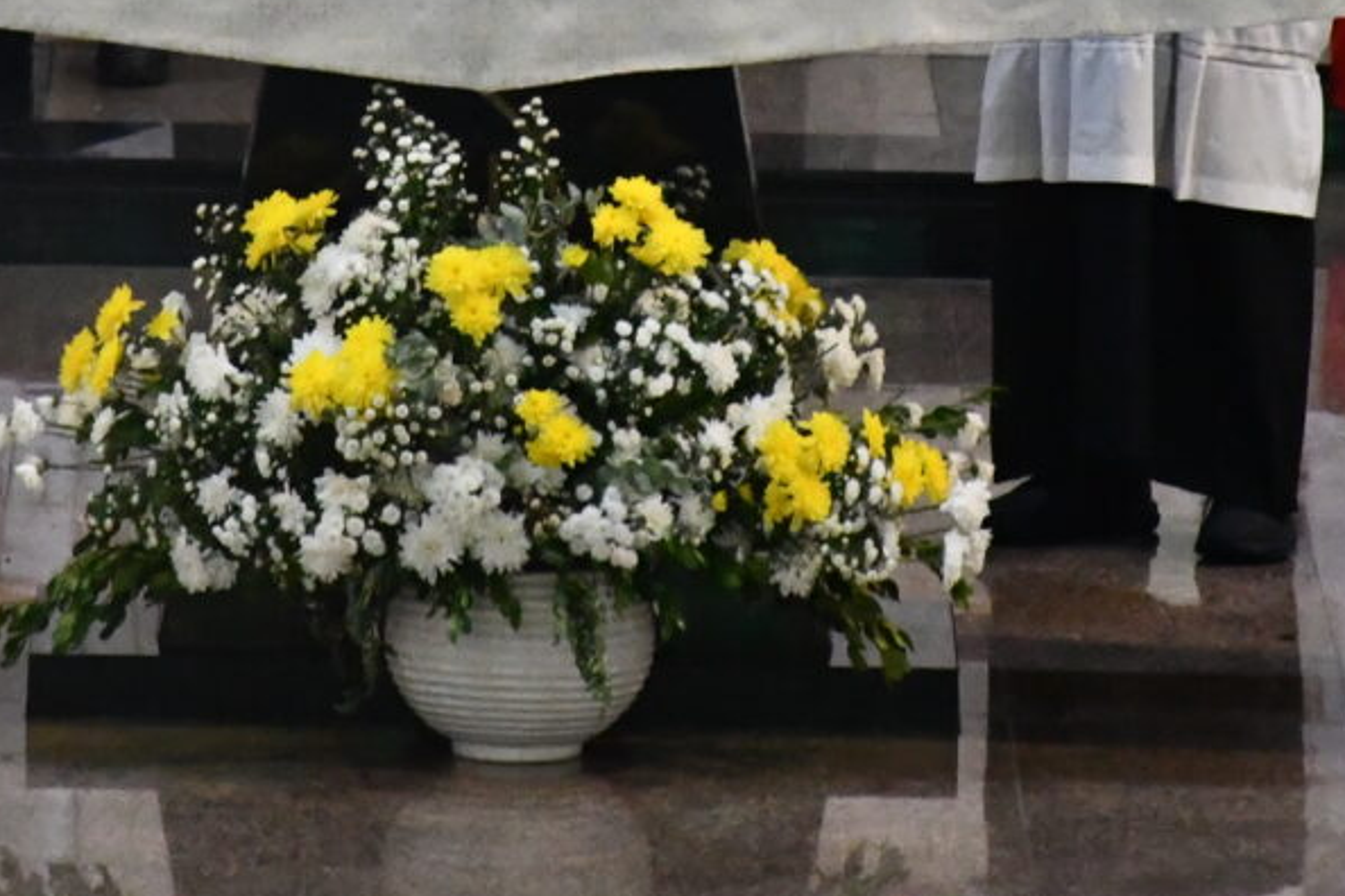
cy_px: -337
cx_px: 523
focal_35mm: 679
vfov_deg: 2.0
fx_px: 25366
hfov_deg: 3.0
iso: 6400
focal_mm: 140
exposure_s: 1/250
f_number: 5.6
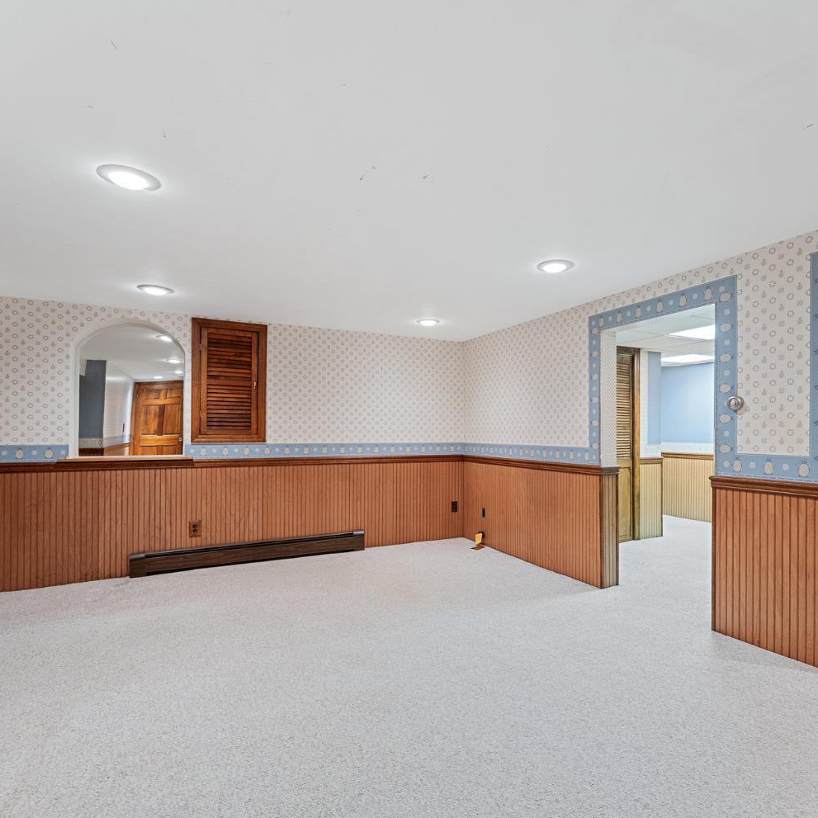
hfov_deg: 80.2
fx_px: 481
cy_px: 410
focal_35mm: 18
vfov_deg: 80.7
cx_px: 470
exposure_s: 1
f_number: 9
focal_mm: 14
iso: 400
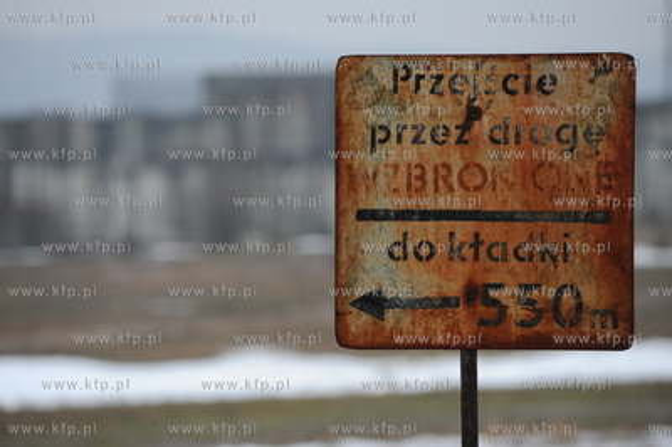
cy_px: 224
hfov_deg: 10.3
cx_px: 336
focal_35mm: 200
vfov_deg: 6.9
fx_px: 3730
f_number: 4.5
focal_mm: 200
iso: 400
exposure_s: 1/100
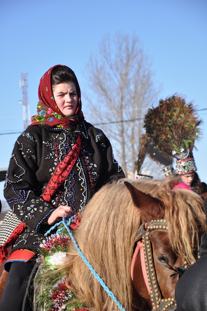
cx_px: 104
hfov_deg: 10.7
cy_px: 156
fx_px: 1102
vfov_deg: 16.1
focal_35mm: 128
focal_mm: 85
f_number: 9
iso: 500
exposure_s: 1/1250
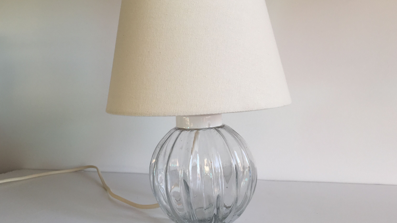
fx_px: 358
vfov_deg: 34.5
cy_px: 90
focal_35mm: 34
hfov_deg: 58.0
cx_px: 200
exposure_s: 1/50
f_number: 2.2
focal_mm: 4.15
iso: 32
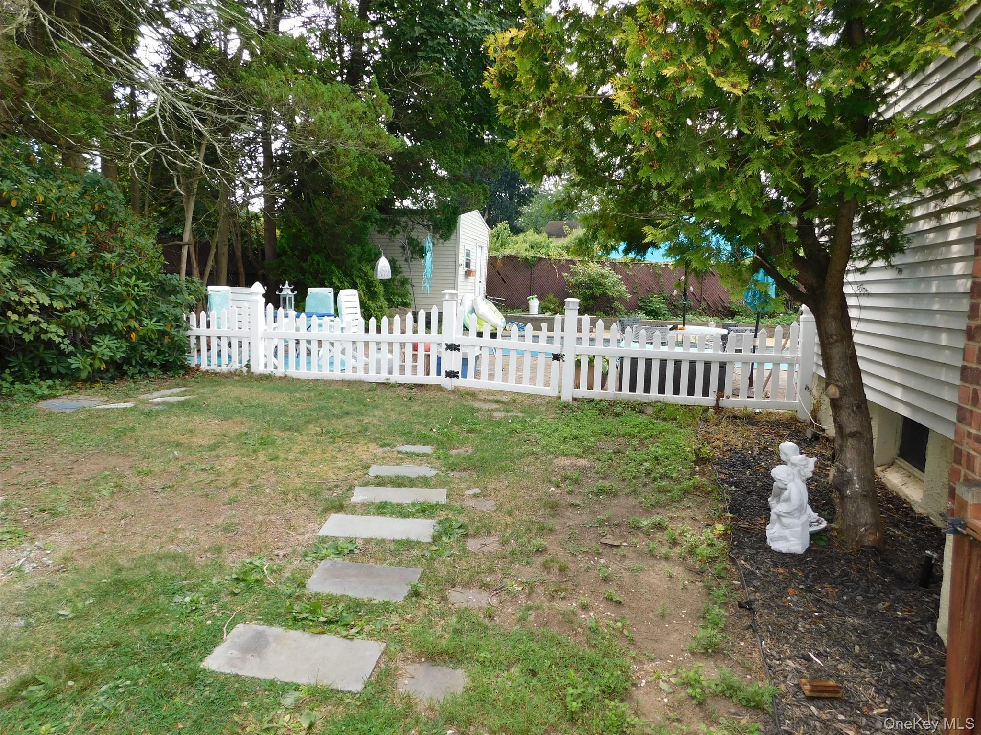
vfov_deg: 58.9
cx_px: 490
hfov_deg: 73.9
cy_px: 368
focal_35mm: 23
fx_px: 652
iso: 125
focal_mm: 4
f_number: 3
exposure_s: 1/320
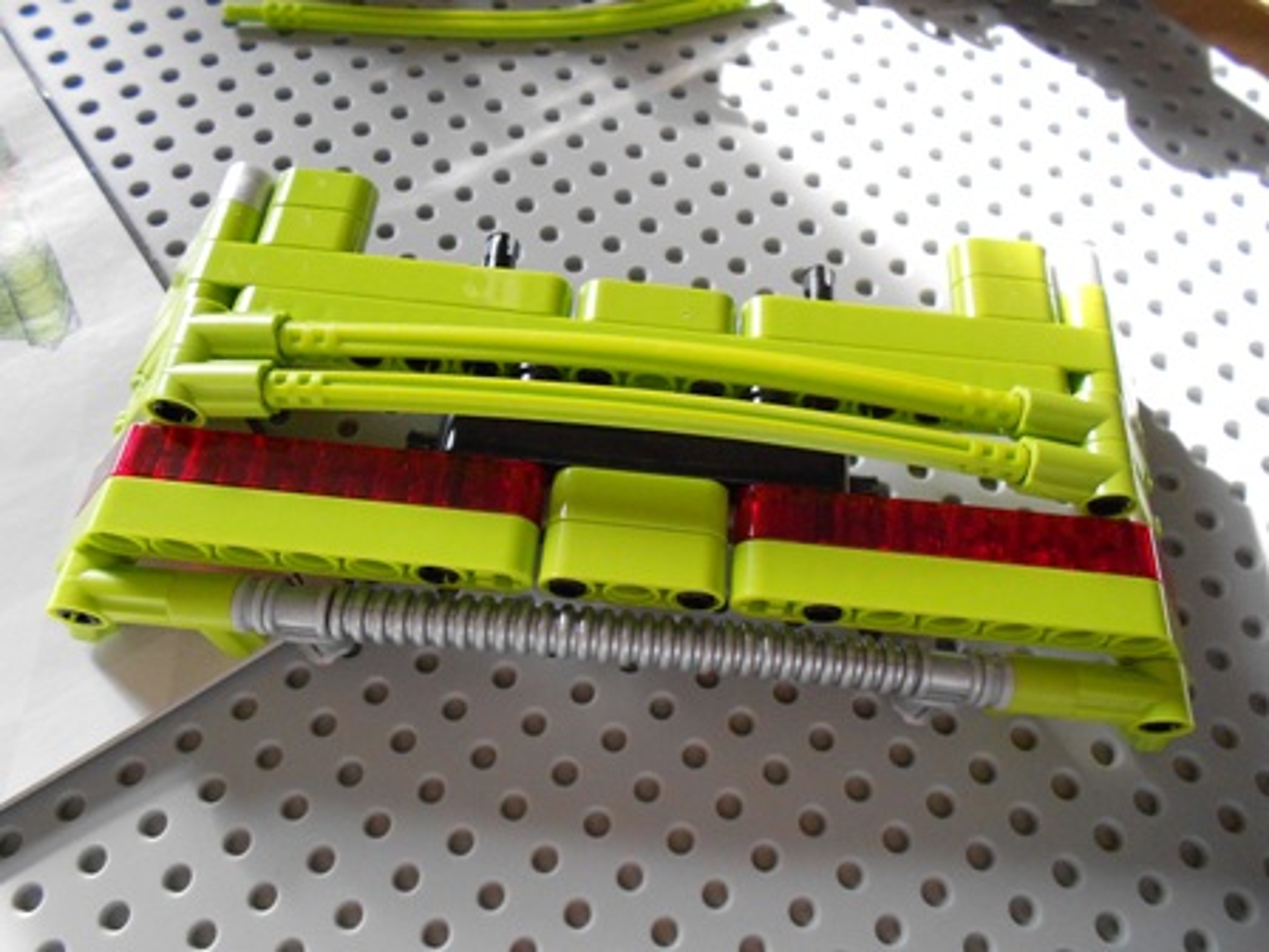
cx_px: 634
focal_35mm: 26
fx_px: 953
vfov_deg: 53.1
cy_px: 476
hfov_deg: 67.3
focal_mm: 4.6
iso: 400
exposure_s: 1/200
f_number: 3.2
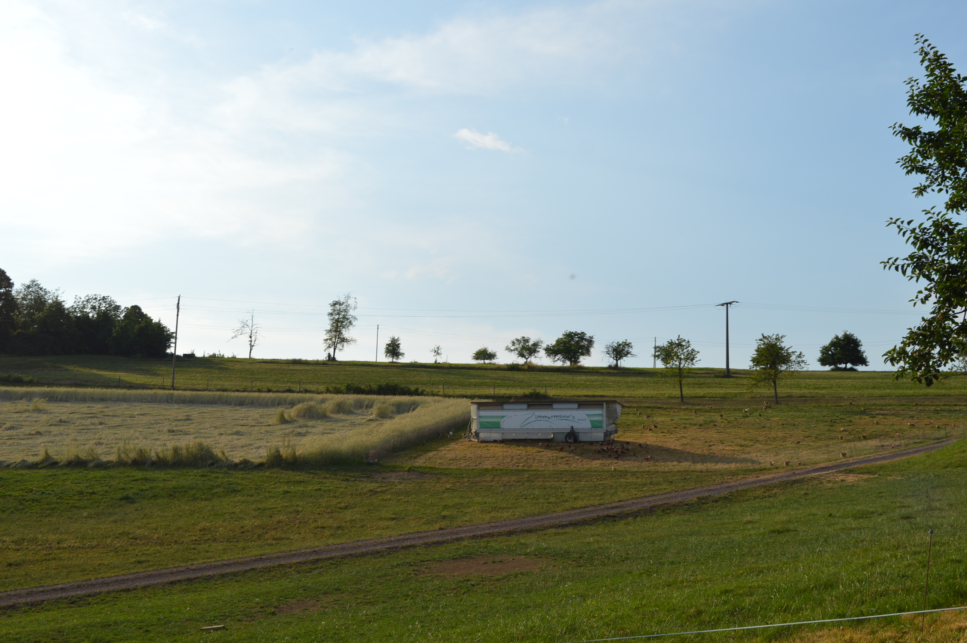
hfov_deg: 46.4
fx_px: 1127
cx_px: 484
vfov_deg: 31.8
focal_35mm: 42
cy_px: 322
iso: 100
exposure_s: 1/320
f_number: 9
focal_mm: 28
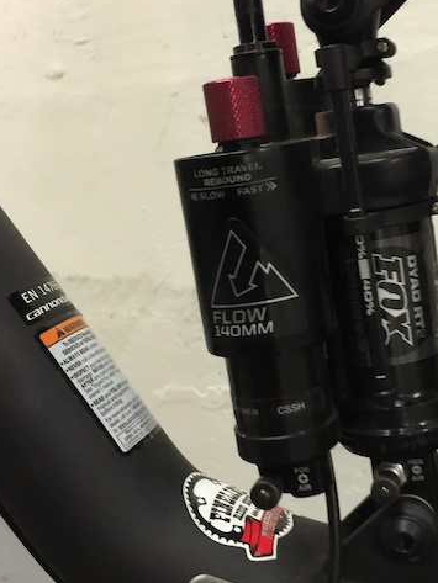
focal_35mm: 49
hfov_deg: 29.3
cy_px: 309
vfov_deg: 38.9
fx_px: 826
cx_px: 324
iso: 80
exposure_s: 1/4
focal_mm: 4.15
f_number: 2.2
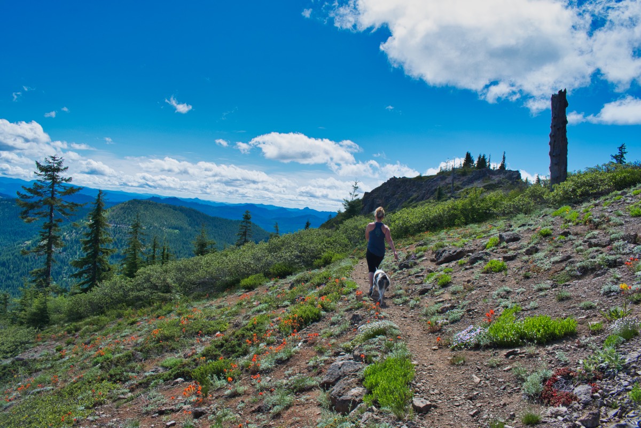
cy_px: 214
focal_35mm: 27
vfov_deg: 48.0
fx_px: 481
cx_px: 320
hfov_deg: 67.4
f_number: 11
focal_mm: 18
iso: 320
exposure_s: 1/500
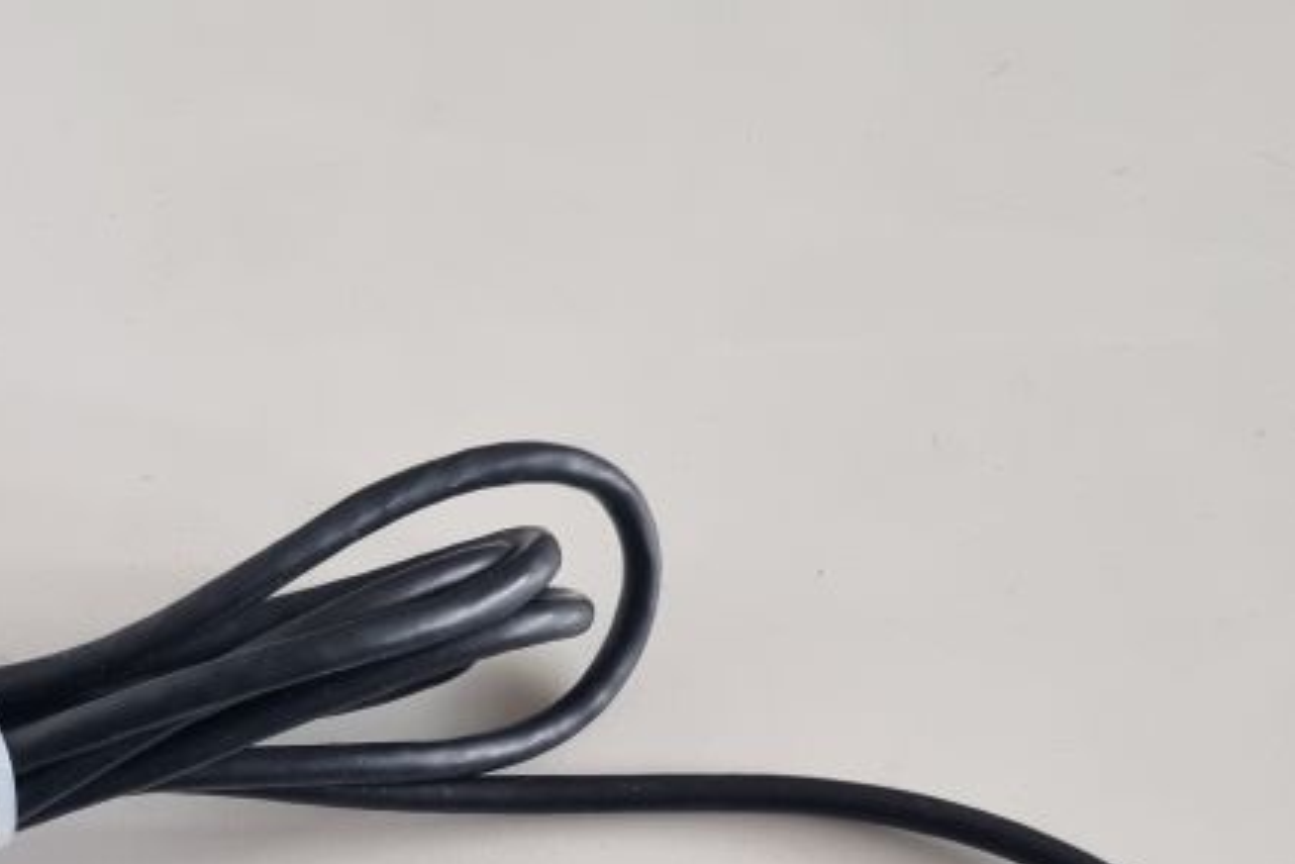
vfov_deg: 20.3
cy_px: 1090
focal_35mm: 62
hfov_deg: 32.1
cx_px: 422
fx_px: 2231
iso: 320
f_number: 1.8
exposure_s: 1/100
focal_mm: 5.4
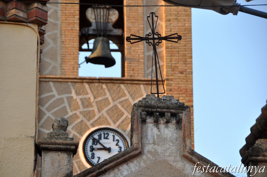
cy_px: 88
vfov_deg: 6.1
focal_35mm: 225
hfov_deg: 9.2
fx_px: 1667
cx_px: 134
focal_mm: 150
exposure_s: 1/250
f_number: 5.6
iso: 500
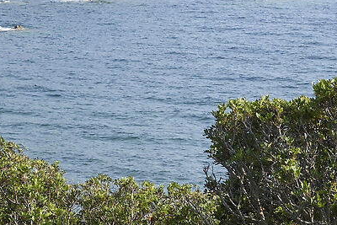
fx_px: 1966
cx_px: 179
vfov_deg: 6.5
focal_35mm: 210
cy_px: 111
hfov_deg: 9.8
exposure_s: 1/320
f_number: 5.6
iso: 100
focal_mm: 35
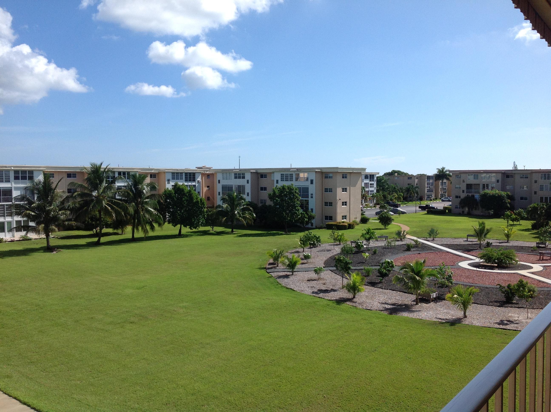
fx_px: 556
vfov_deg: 40.6
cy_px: 206
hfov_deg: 52.7
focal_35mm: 35
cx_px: 276
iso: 50
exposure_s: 1/2326
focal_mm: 4.28
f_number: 2.4
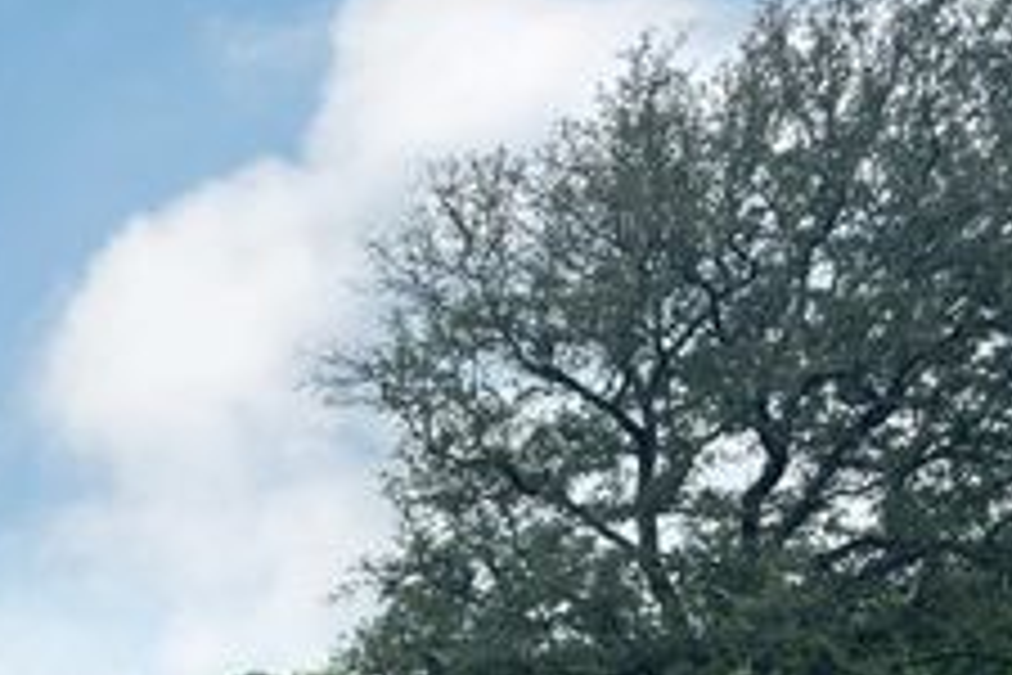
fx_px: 1687
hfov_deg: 31.7
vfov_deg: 21.1
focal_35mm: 60
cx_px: 85
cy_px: 803
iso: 50
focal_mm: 5.96
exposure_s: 1/1616
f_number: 1.6
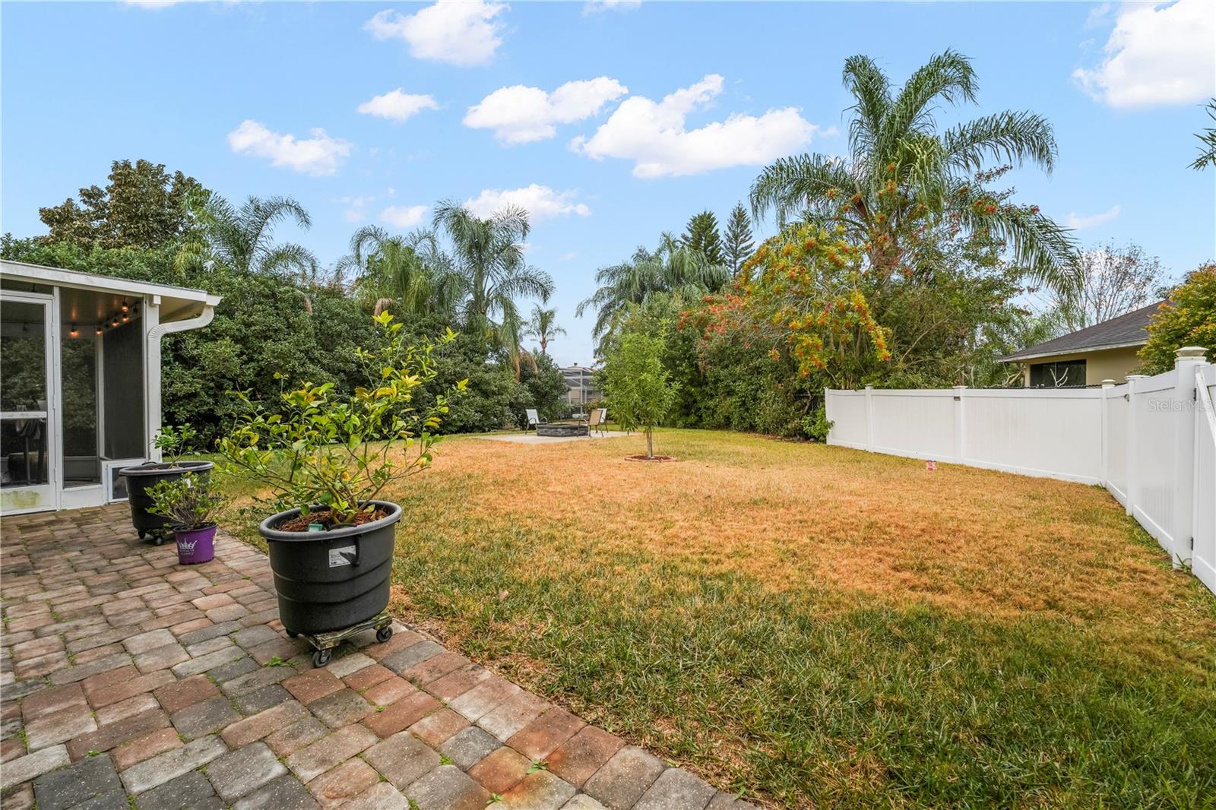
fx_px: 473
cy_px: 405
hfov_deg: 104.3
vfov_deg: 81.2
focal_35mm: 14
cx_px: 608
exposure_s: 1/60
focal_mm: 14
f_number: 8
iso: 100
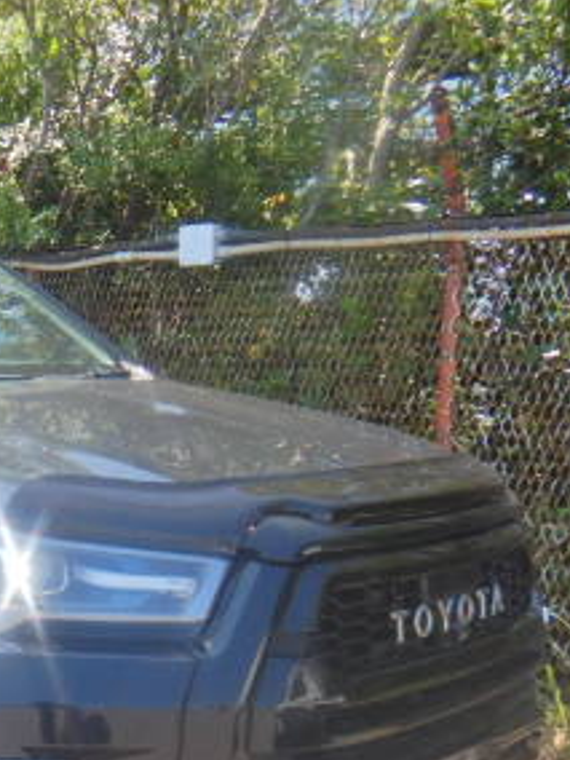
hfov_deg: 24.8
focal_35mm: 54
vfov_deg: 34.8
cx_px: -86
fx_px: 1186
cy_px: 573
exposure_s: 1/800
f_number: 2.8
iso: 125
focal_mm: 4.3
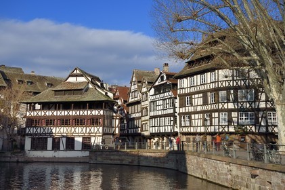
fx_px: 396
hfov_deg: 39.6
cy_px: 95
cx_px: 142
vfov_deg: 27.0
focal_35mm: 50
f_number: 7.1
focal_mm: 50
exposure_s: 1/1250
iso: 200
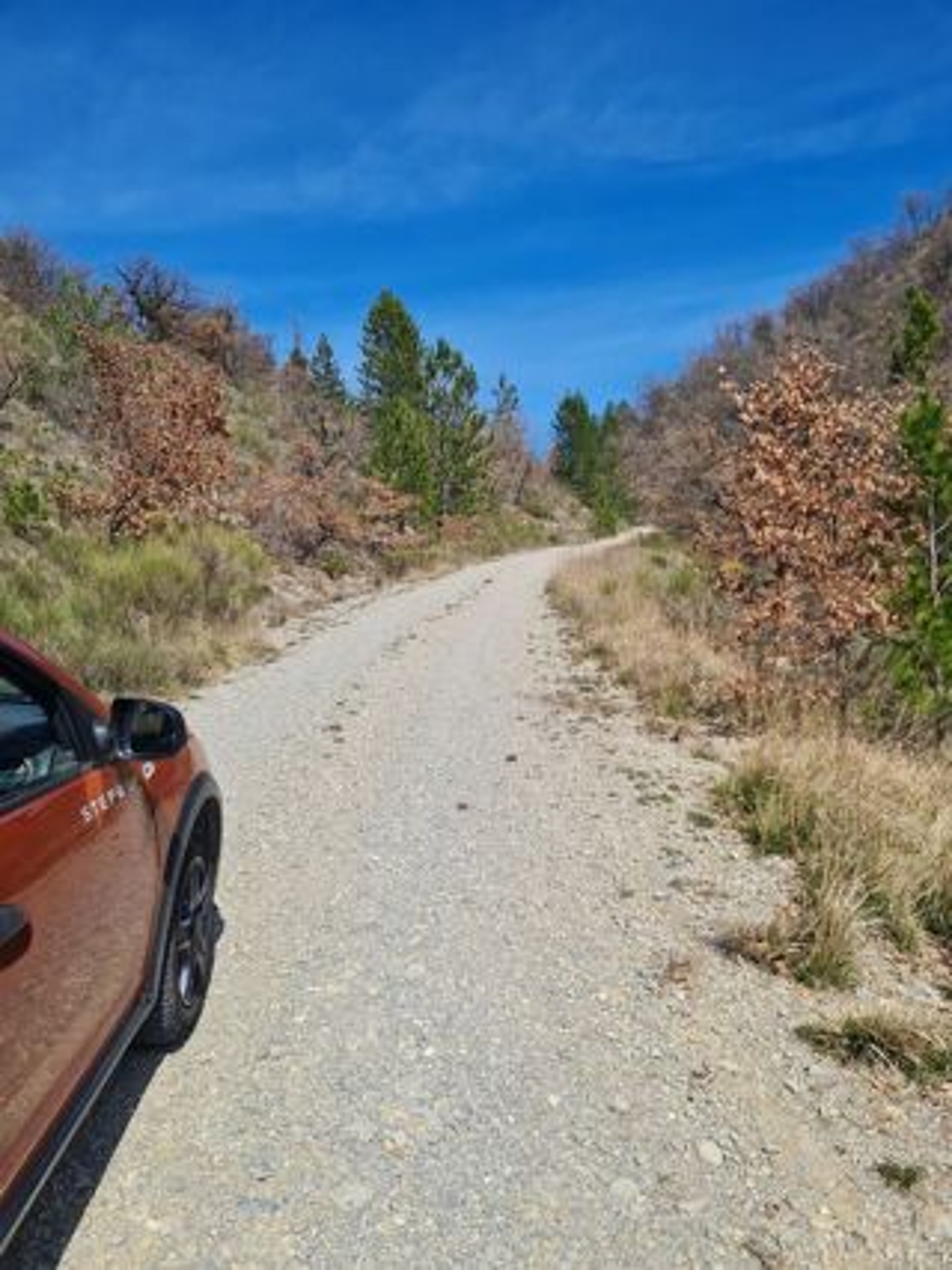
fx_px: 954
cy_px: 635
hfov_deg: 53.0
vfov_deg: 67.3
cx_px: 476
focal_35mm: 26
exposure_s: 1/3304
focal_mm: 5.4
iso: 50
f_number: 1.8
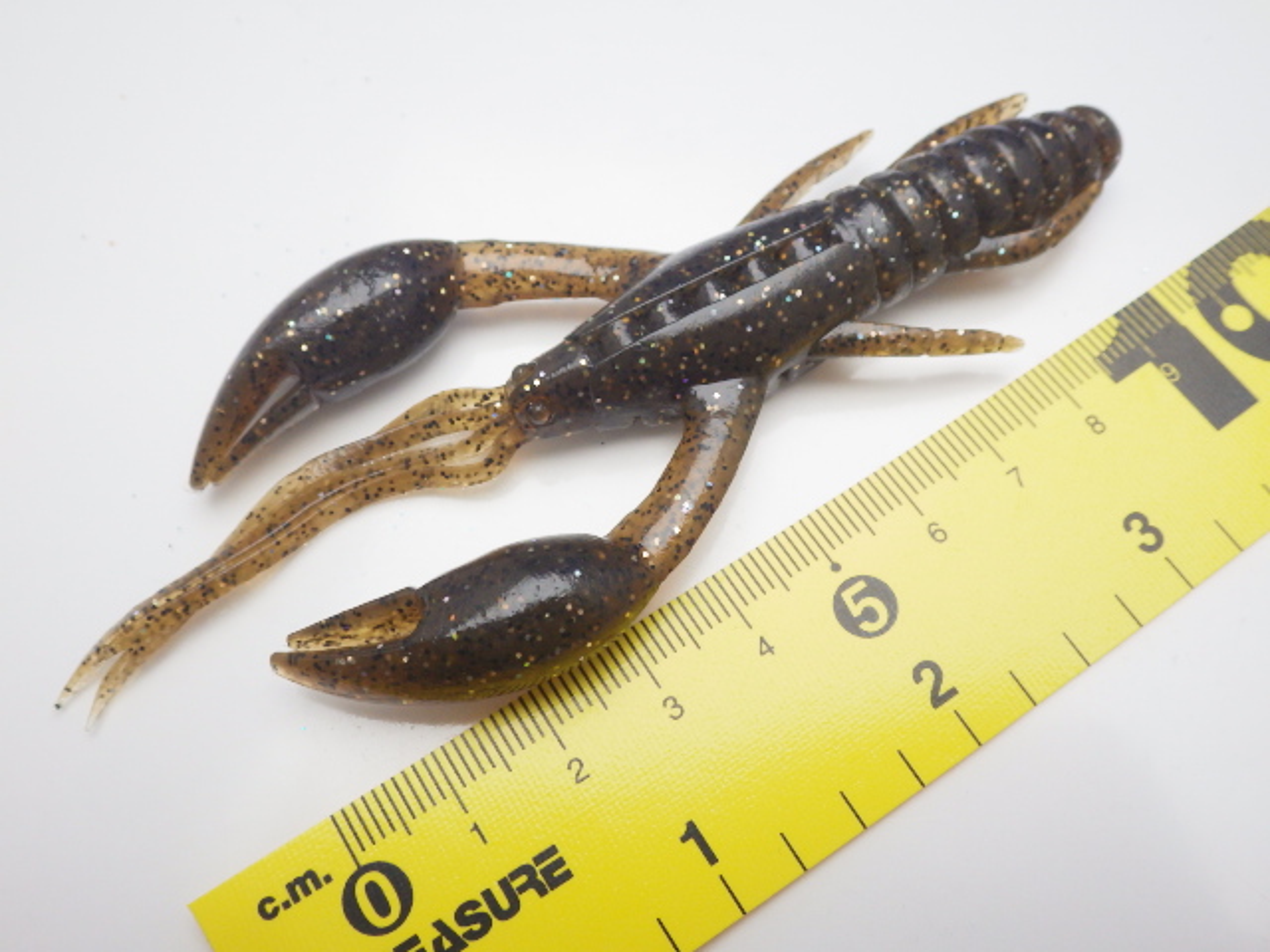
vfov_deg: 45.4
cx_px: 635
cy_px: 476
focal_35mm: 31
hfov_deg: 58.4
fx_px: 1137
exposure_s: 1/45
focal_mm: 5.5
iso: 400
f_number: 3.1
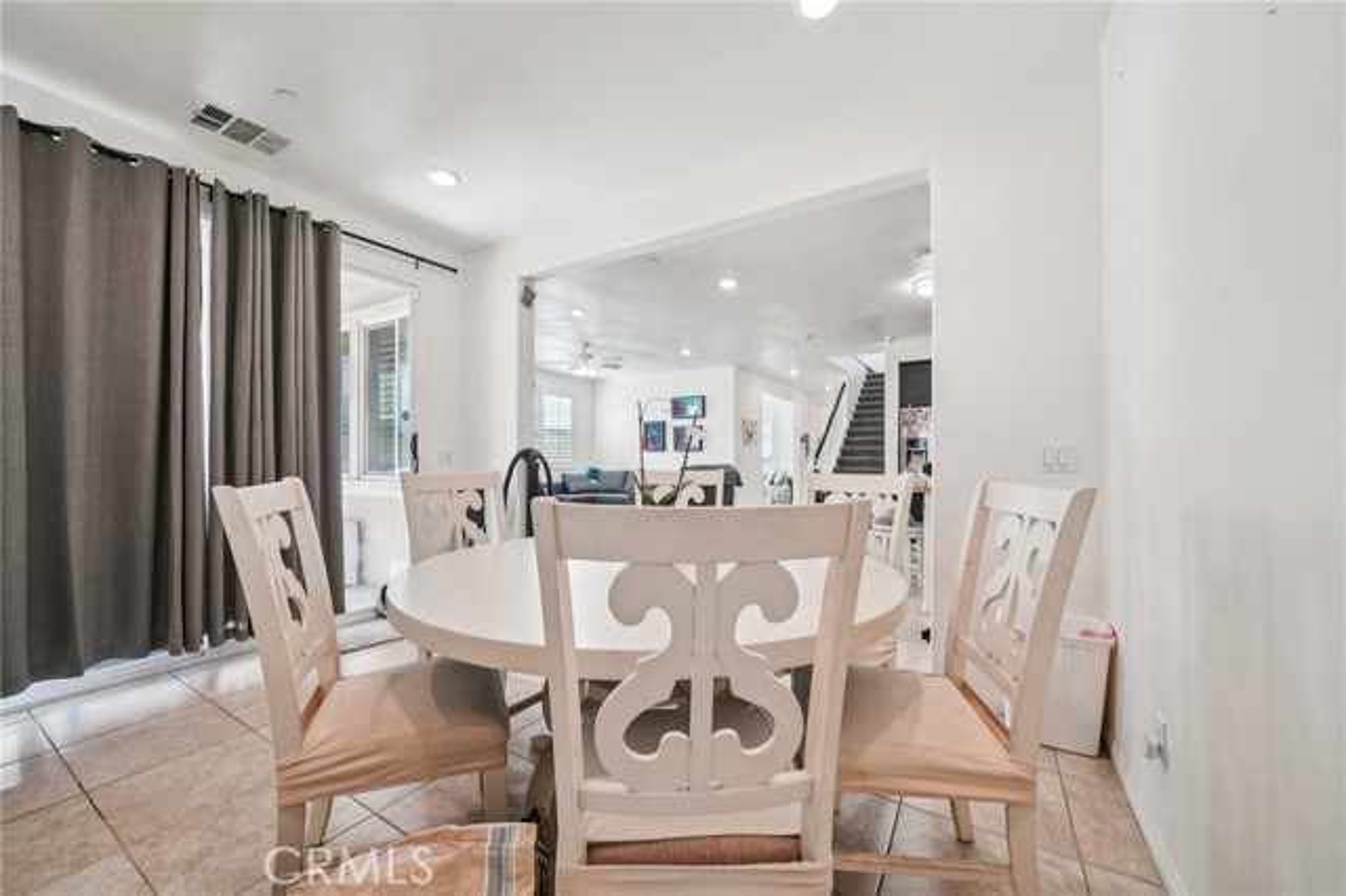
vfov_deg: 85.4
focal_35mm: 13
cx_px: 673
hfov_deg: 108.4
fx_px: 486
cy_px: 448
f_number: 8
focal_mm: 13
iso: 400
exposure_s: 1/20
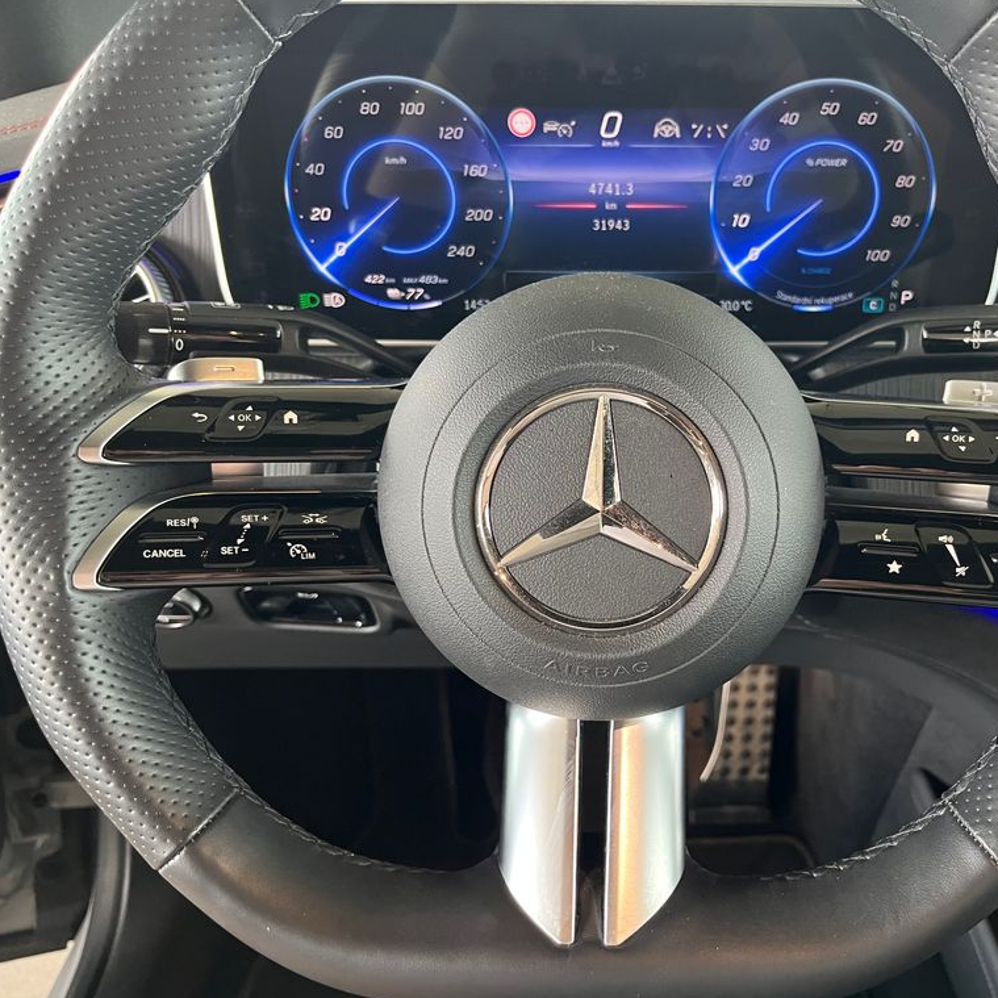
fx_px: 1011
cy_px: 498
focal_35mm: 31
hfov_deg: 52.1
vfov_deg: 52.5
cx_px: 615
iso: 200
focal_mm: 5.1
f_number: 1.6
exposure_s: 1/60
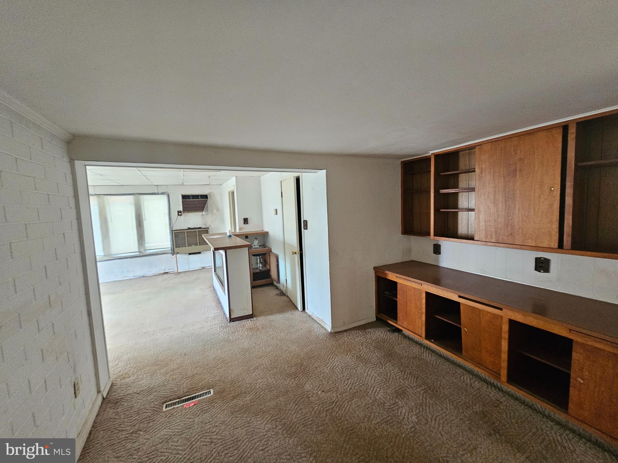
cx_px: 309
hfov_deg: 106.2
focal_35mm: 13
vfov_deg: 89.9
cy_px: 232
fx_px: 232
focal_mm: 2.2
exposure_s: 1/30
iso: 640
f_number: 2.2
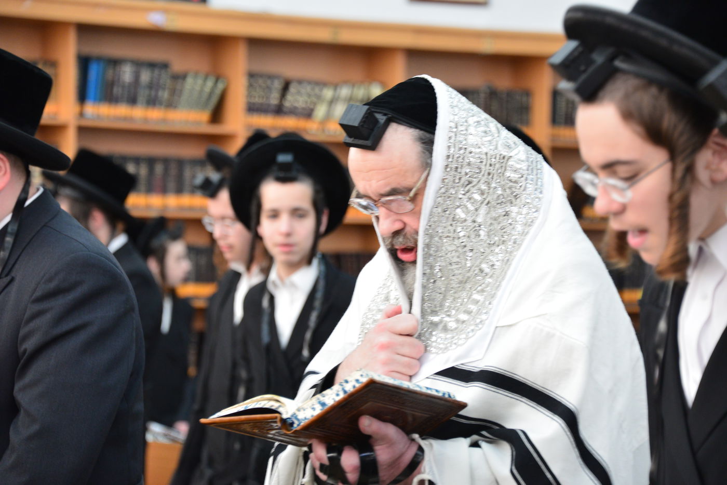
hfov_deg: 14.2
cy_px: 242
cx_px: 364
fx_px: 2929
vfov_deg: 9.5
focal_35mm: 145
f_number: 5.6
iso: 2000
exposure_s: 1/125
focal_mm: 145
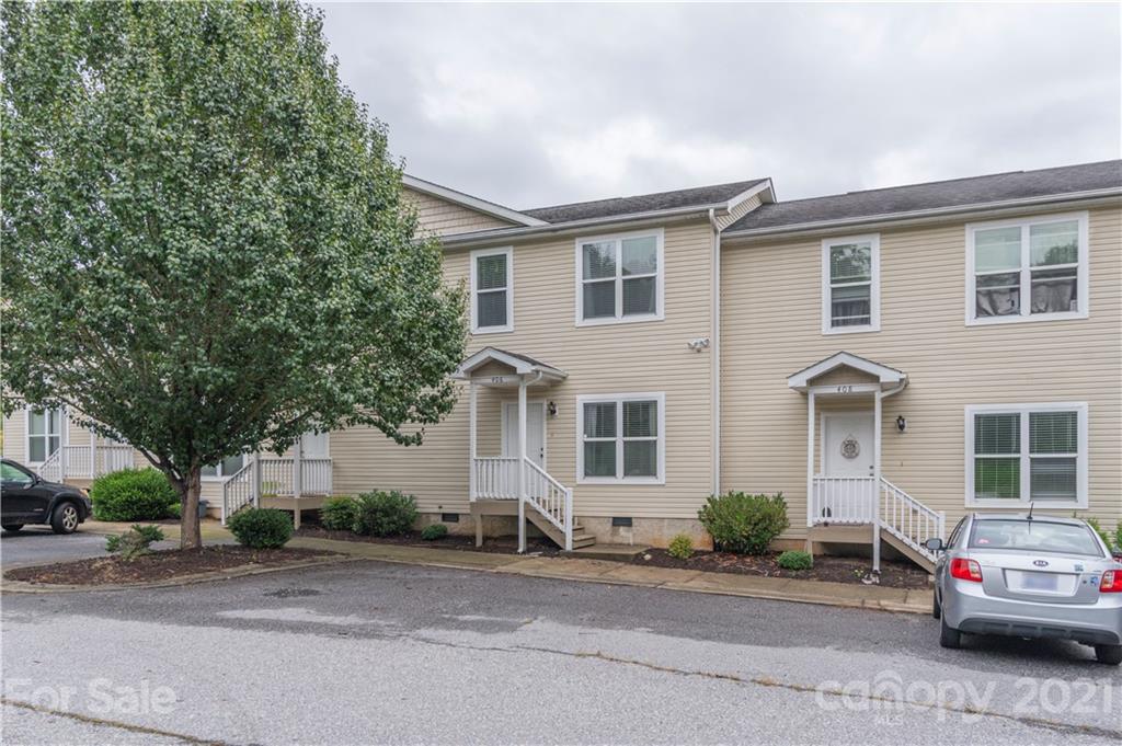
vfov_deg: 49.5
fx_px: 810
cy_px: 373
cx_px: 561
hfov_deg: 69.4
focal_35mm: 26
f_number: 7.1
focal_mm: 26
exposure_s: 1/1000
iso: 400
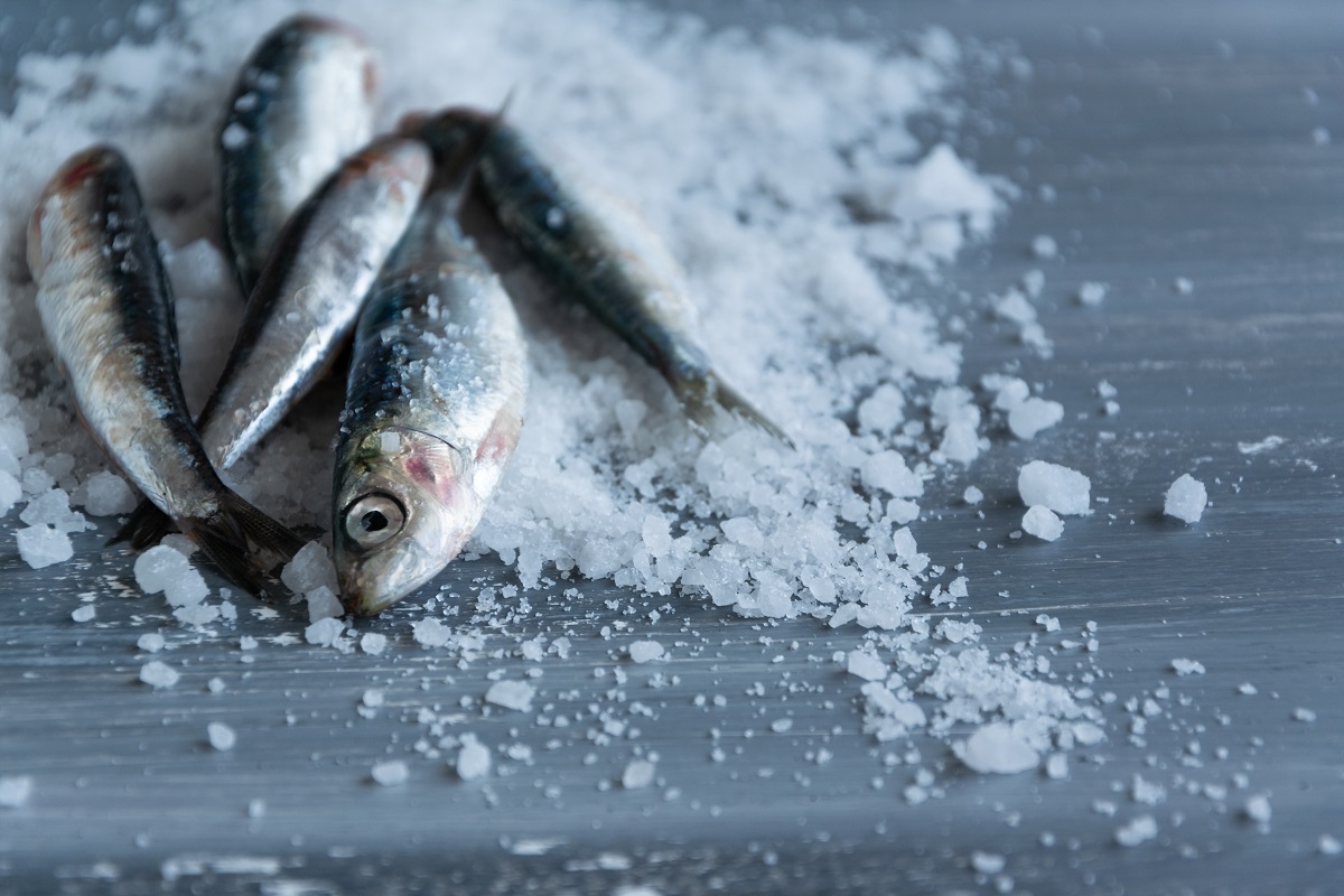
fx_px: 5152
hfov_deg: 14.9
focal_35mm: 138
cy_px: 448
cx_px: 672
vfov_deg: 9.9
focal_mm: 92
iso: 200
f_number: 5.6
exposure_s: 1/50
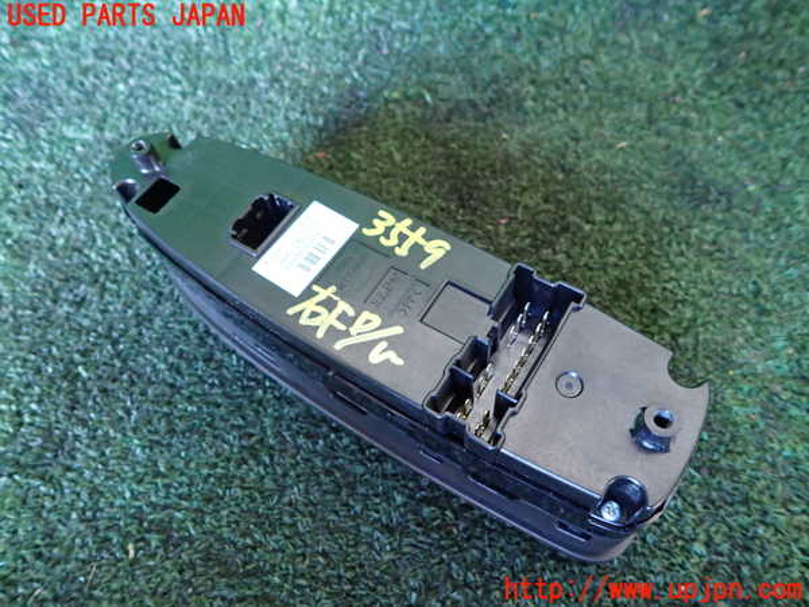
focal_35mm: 25
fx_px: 584
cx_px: 404
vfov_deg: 54.9
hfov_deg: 69.4
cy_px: 304
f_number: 2
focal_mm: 4.5
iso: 640
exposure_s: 1/30
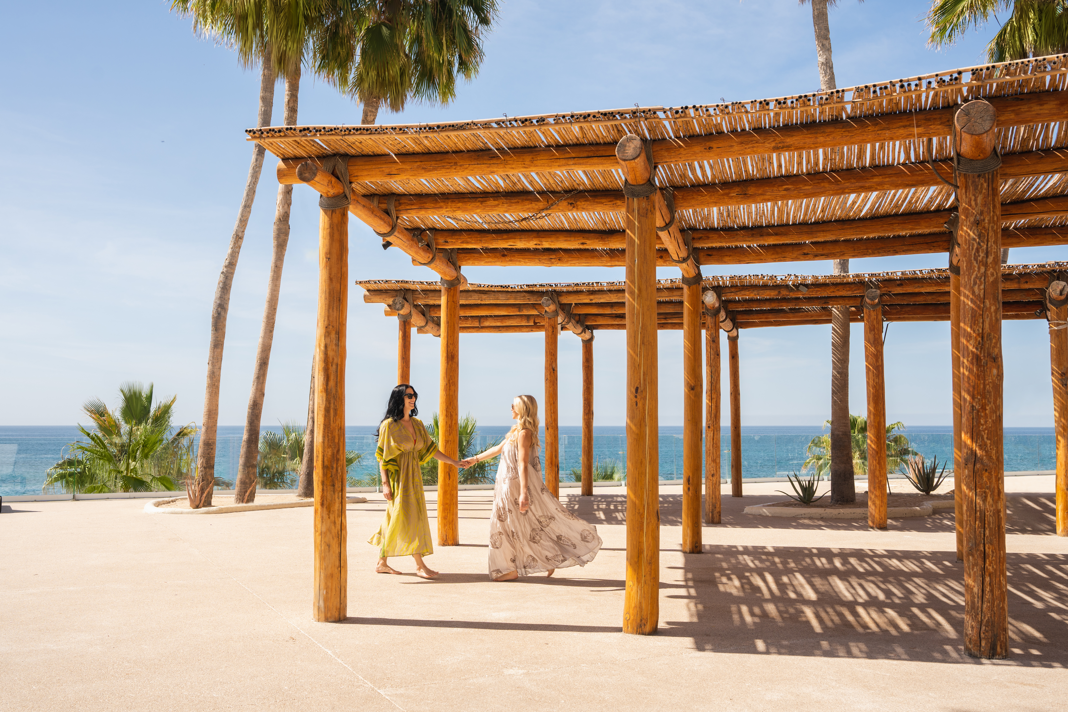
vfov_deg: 38.9
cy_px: 356
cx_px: 534
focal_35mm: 34
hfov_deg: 55.8
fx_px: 1009
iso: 100
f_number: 6.3
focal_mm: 34
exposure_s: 1/320
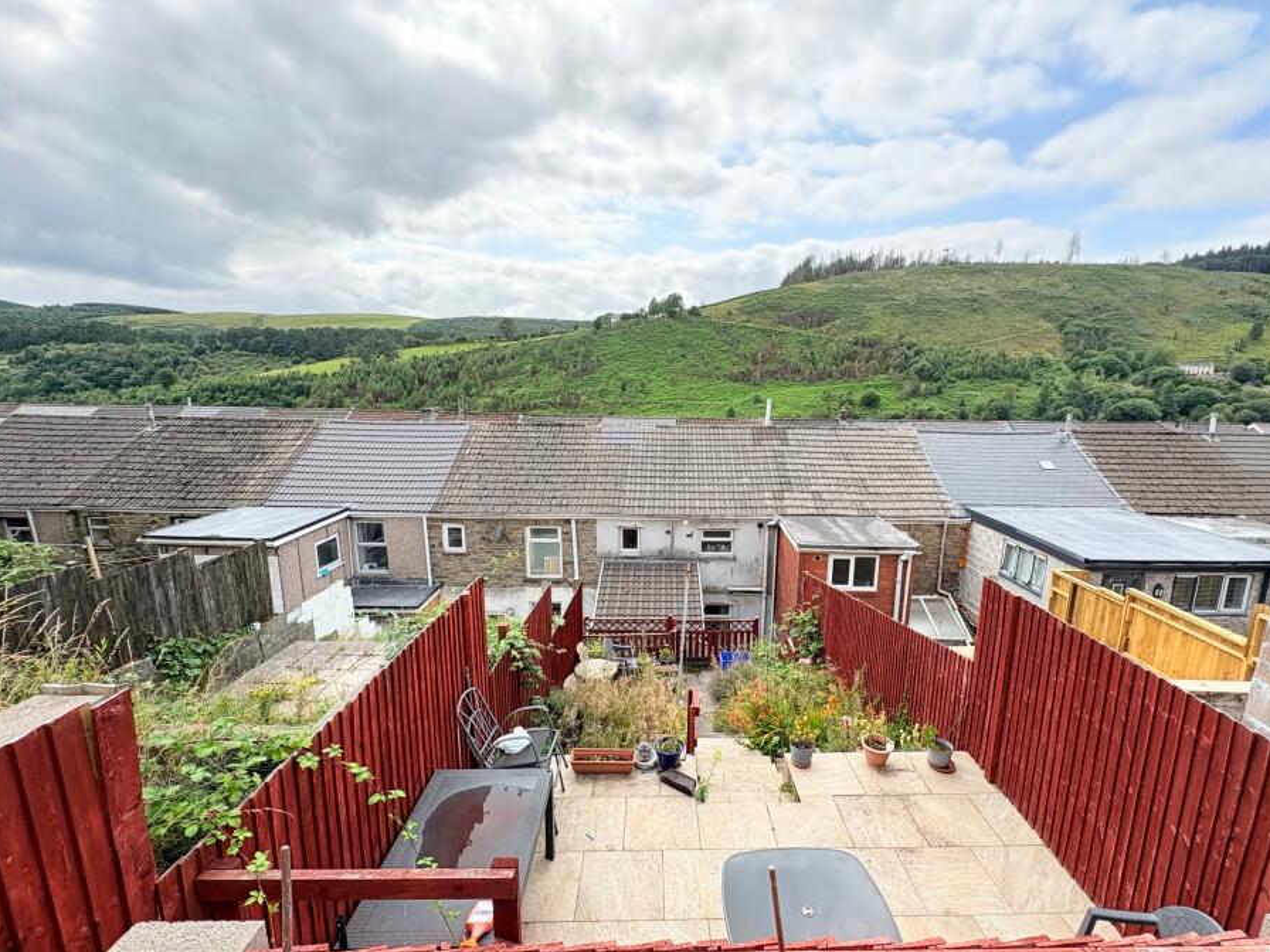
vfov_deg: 78.0
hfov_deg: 94.4
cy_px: 510
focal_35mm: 16
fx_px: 587
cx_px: 676
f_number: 2.2
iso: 64
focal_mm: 2.22
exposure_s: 1/932
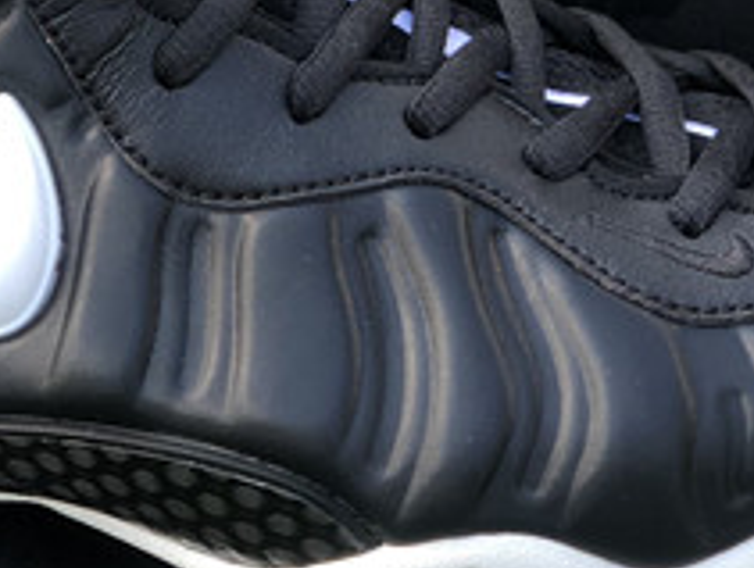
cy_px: -138
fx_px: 3971
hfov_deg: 10.8
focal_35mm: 182
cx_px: 332
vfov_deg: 8.1
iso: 25
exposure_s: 1/120
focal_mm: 6
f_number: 2.4
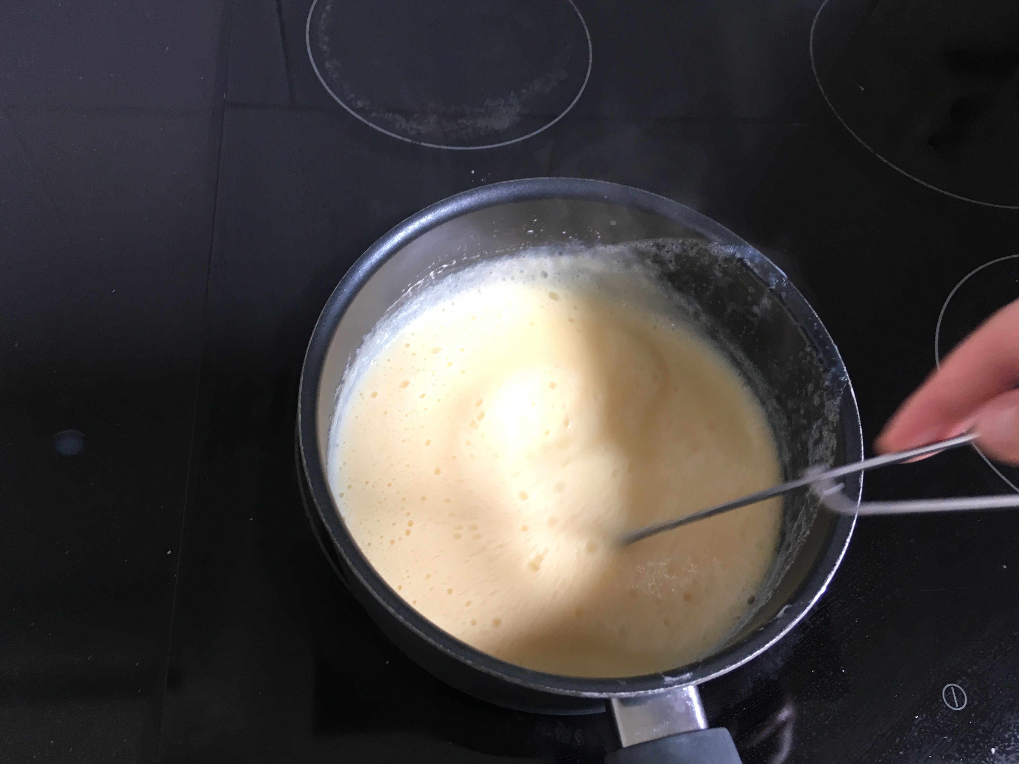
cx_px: 522
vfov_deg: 46.8
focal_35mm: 30
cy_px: 378
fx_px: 883
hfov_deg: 60.0
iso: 100
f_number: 2.2
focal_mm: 4.15
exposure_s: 1/33
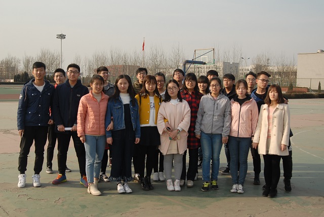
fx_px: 378
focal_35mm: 42
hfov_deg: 46.4
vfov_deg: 32.0
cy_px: 108
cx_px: 162
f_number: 3.5
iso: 200
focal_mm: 28
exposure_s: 1/1250
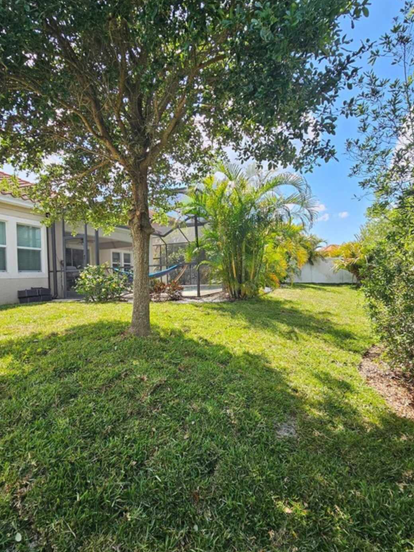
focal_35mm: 16
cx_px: 204
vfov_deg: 94.5
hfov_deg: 78.1
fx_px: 255
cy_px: 274
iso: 50
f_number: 2.2
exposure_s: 1/556
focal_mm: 2.2
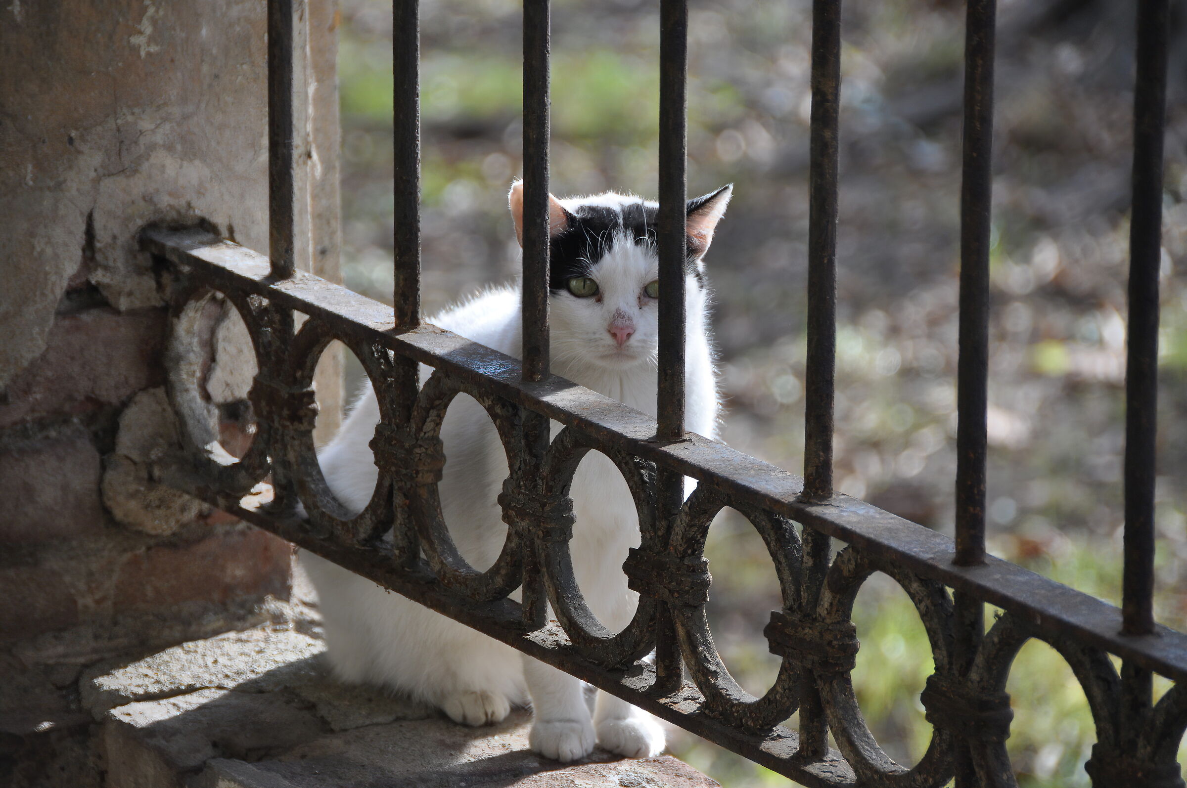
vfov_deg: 5.4
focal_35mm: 255
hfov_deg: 8.1
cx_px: 594
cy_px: 394
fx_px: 8398
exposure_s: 1/250
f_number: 5.6
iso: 400
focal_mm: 170
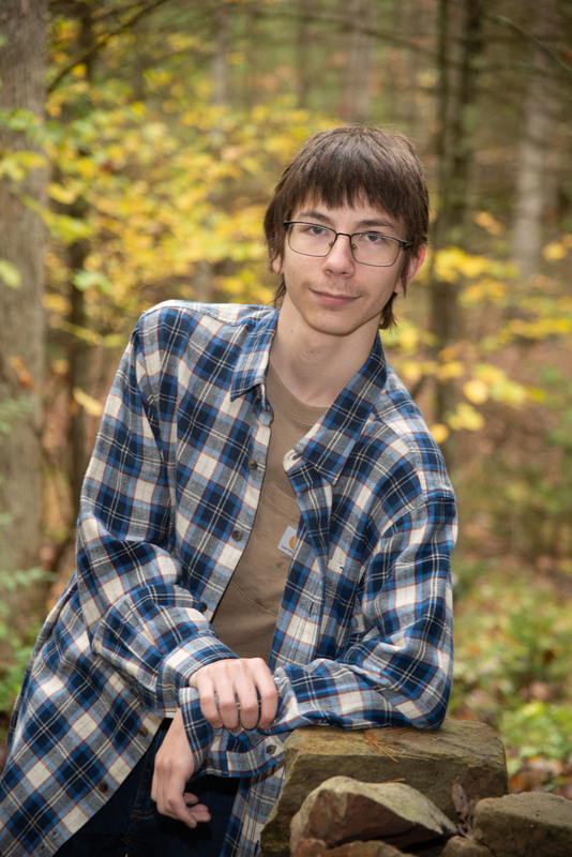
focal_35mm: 116
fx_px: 2762
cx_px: 286
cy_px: 428
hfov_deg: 11.8
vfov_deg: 17.6
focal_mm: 116
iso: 500
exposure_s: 1/60
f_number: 6.3
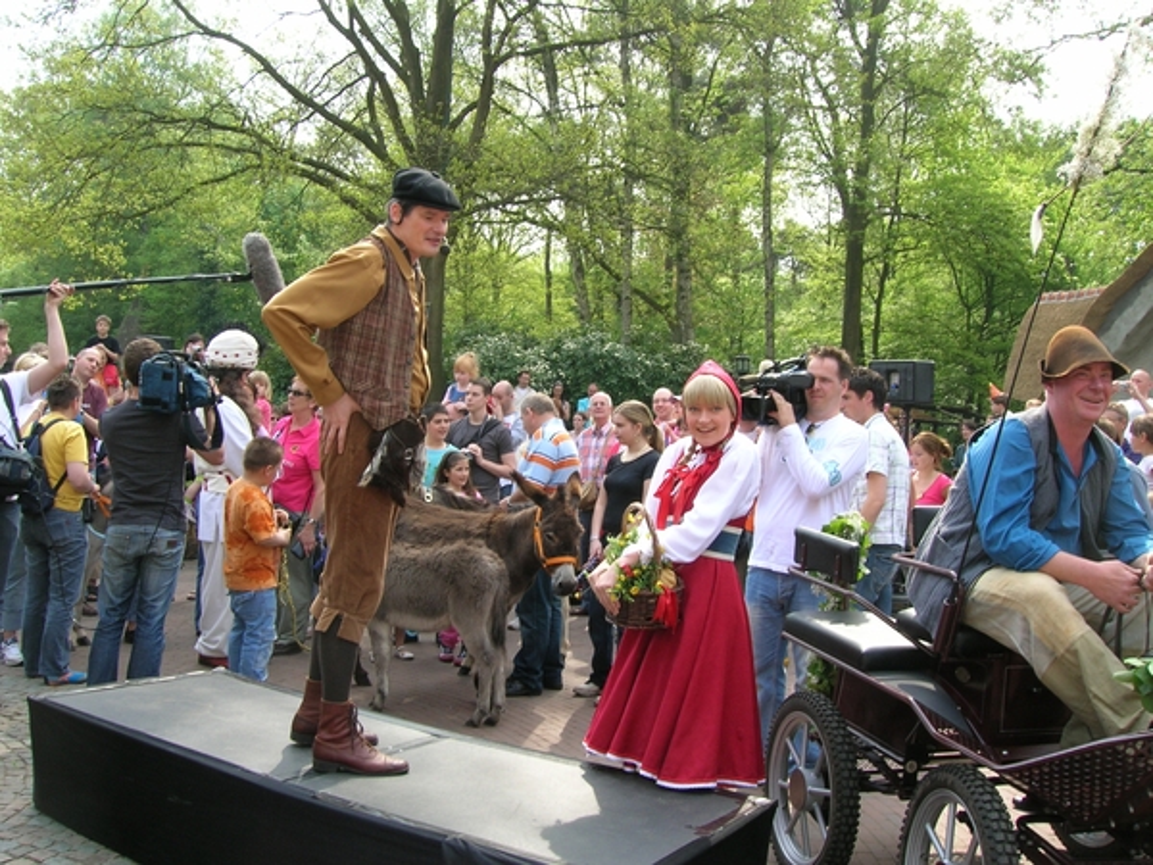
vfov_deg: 40.7
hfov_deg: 52.6
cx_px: 576
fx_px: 1166
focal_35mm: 35
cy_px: 432
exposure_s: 1/62.3
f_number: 4.9
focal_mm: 5.8
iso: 50
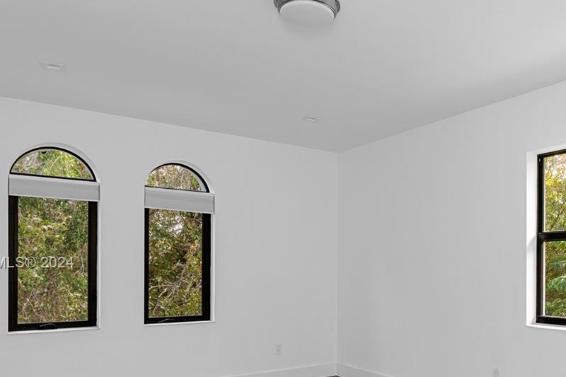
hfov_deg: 54.9
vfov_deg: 39.3
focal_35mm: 33
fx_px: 519
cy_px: 264
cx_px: 414
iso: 500
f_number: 4.5
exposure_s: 1/40
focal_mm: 11
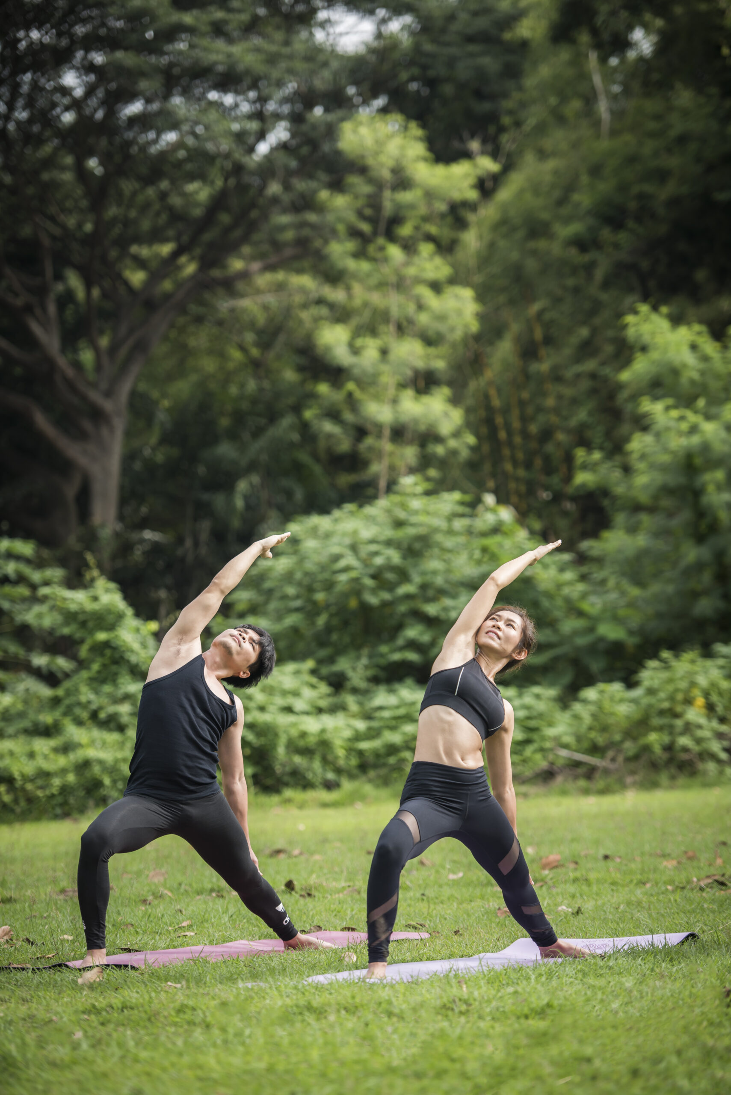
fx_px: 3651
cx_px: 366
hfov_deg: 11.4
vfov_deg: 17.1
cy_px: 548
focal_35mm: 120
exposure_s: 1/640
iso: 100
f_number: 2.8
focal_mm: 120
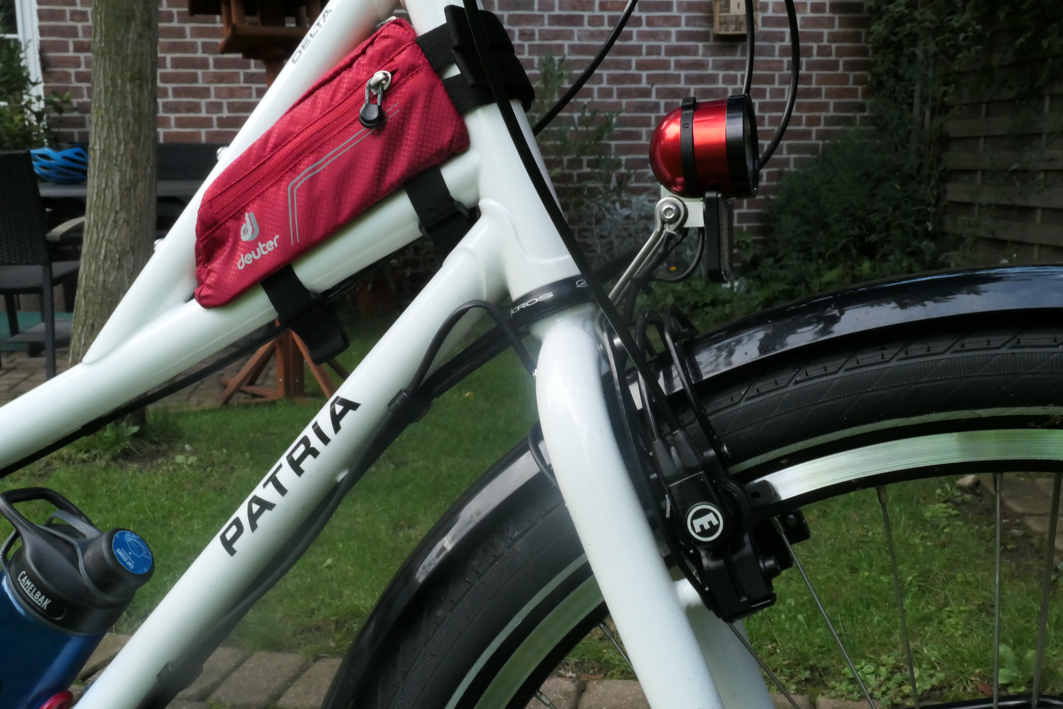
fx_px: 1122
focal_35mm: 38
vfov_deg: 35.1
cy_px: 354
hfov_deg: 50.7
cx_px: 532
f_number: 11
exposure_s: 1/80
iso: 1600
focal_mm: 14
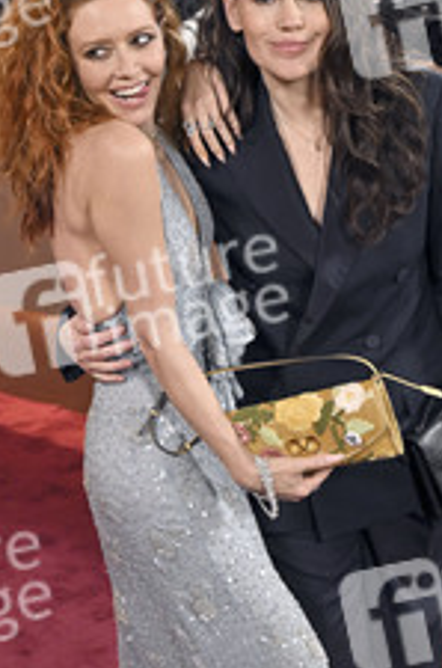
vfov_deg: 22.8
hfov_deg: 15.3
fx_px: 1647
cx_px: 222
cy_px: 454
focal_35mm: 89
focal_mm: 50
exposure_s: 1/320
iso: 2500
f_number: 5.6
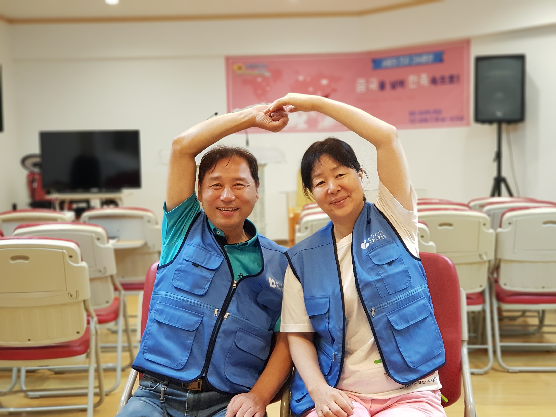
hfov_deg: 36.8
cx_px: 278
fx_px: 835
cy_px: 208
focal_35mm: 52
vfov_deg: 28.0
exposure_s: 1/30
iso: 250
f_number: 2.4
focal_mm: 6
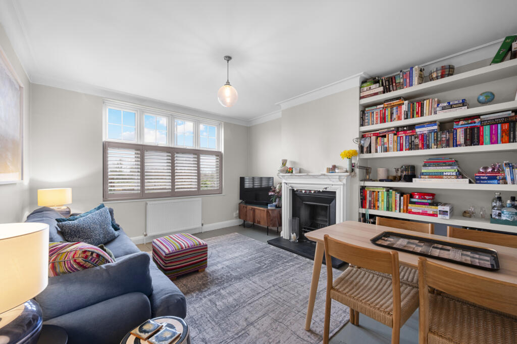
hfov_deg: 104.3
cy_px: 172
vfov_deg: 81.1
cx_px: 258
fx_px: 201
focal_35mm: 14
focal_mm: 14
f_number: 16
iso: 200
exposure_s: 2
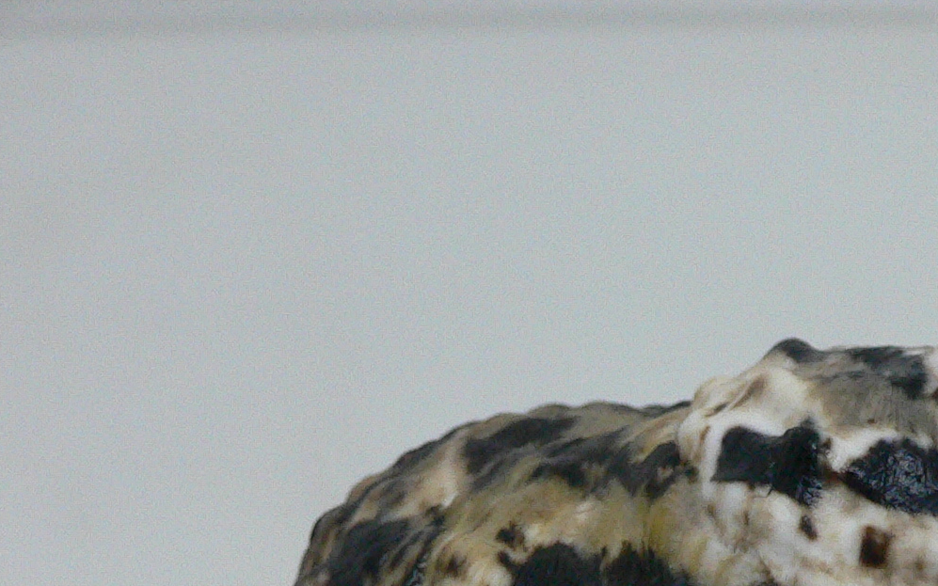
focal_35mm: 75
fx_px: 1917
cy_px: 705
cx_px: 761
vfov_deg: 16.6
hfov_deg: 26.9
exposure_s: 1/50
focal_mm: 4.6
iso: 200
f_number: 2.8
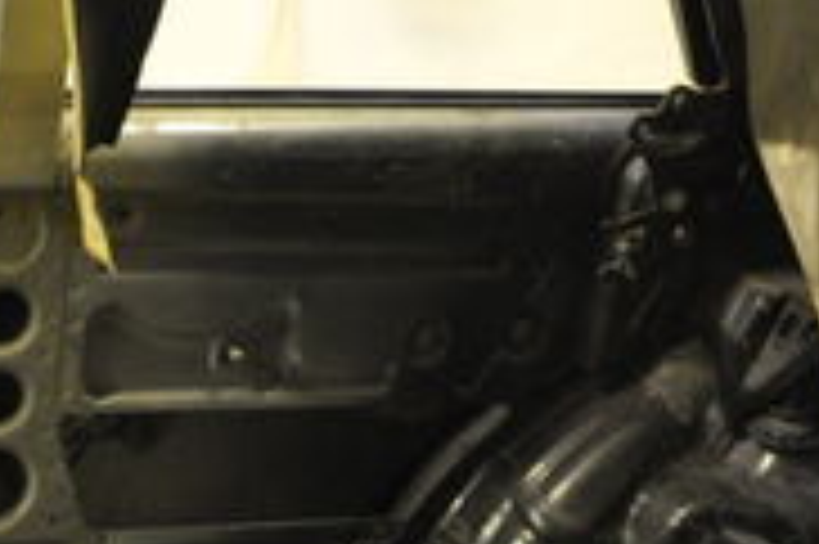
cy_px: 915
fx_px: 2159
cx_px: 158
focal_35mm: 95
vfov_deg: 13.2
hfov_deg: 21.2
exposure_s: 1/20
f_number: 3.5
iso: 1600
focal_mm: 18
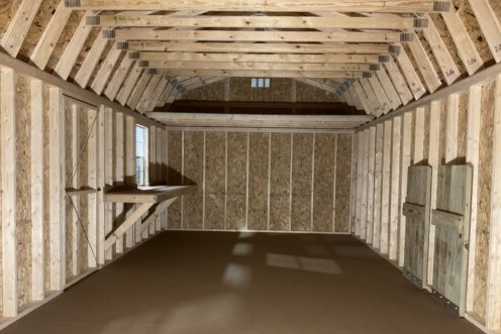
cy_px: 191
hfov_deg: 60.3
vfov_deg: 42.2
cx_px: 250
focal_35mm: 31
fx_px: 432
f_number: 1.8
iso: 320
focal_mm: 3
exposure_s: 1/30
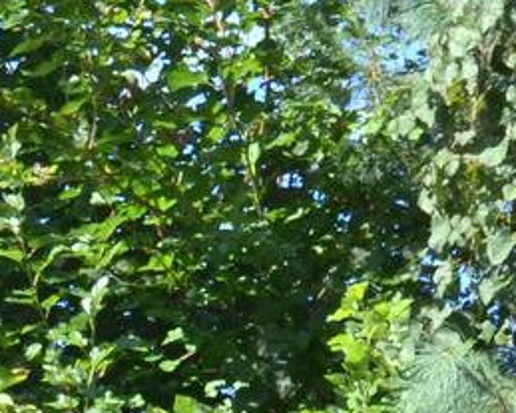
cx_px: -426
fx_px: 3389
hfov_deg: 8.4
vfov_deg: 6.7
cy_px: 836
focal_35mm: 222
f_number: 8
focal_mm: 20
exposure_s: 1/250
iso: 200
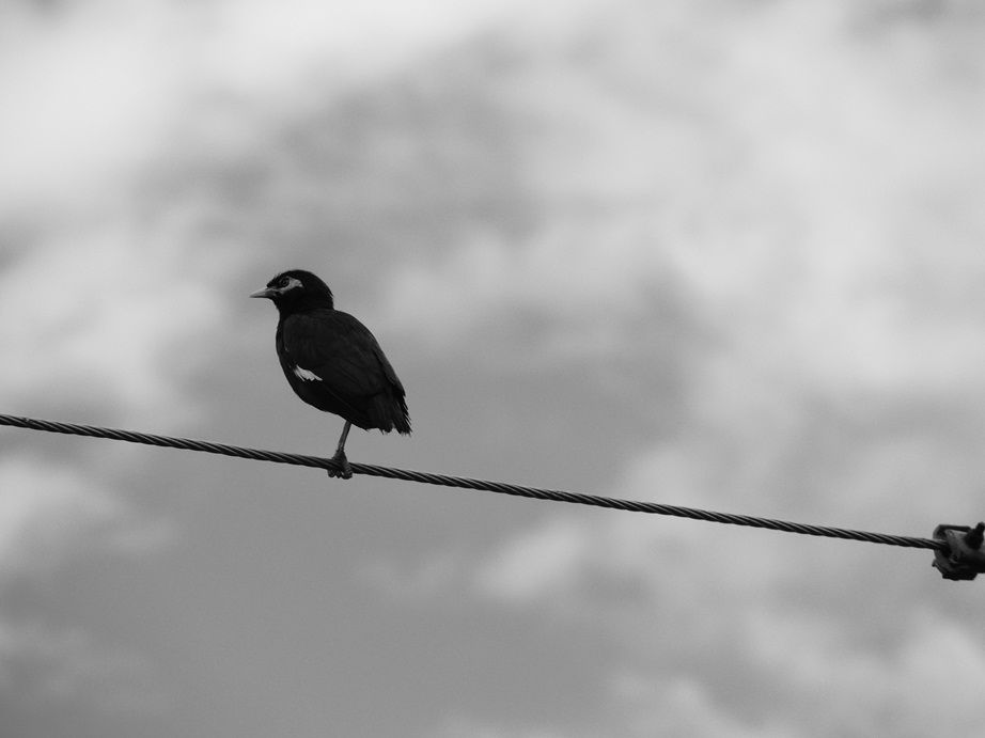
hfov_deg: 3.6
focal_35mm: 550
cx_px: 492
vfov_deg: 2.7
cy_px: 369
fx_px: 15646
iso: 100
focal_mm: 98.1
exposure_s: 1/800
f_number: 4.9
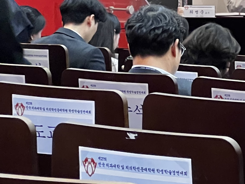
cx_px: 361
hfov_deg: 7.3
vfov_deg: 5.5
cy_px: 28
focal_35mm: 268
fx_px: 1897
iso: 640
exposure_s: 1/60
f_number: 2.8
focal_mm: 9
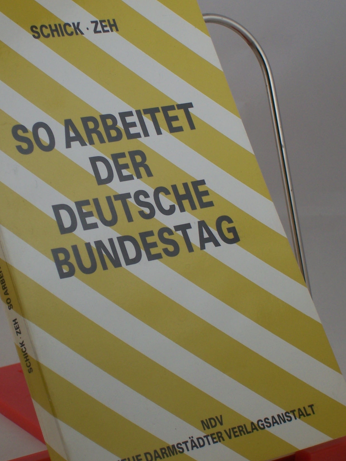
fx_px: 1692
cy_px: 221
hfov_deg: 11.7
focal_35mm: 127
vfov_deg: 15.5
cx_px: 138
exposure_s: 1/100
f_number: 4.6
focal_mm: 16.8
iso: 80
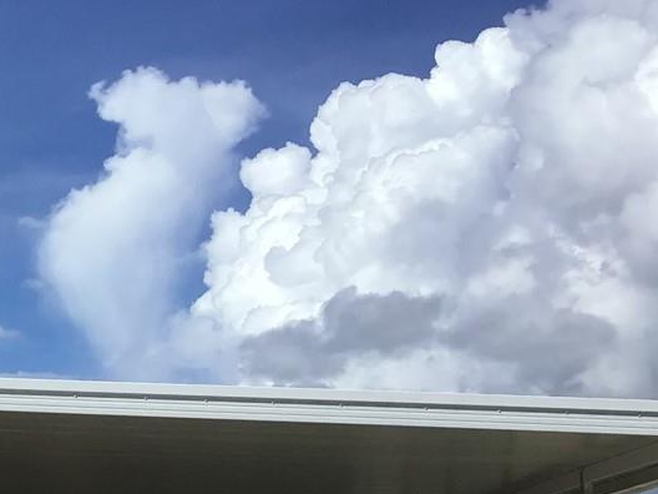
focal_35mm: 94
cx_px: -277
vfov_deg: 15.3
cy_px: 568
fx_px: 1787
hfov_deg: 18.8
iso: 25
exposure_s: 1/2915
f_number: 2.4
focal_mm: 3.3
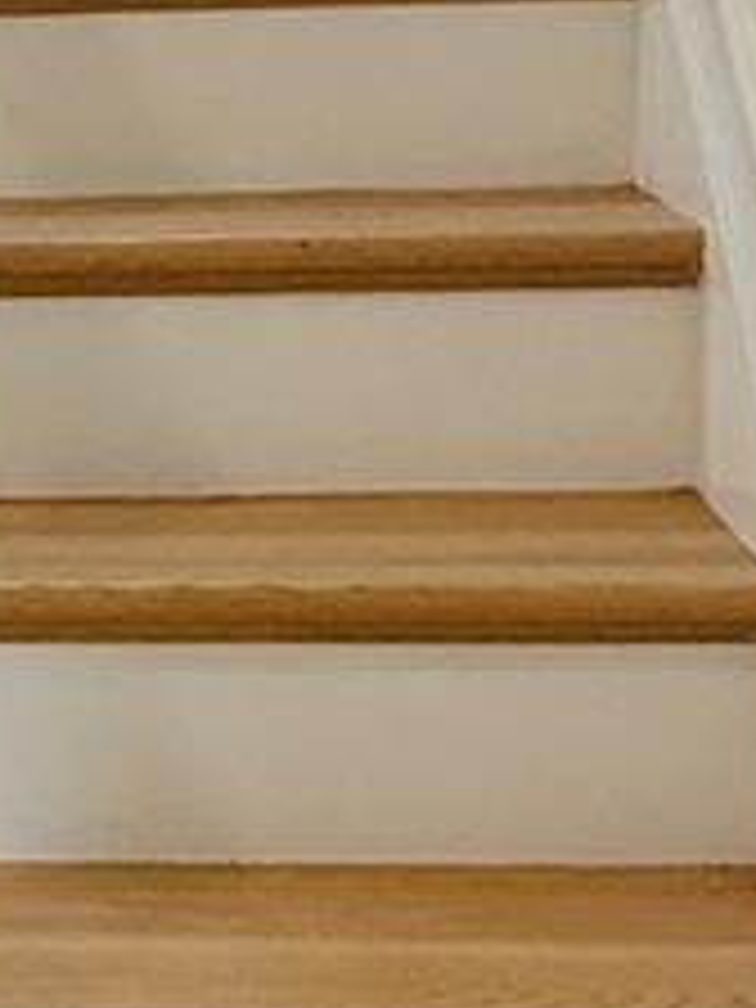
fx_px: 2795
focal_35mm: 96
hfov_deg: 14.8
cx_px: -202
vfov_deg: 20.2
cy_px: 212
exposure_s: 1/120
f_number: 2.2
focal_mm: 2.22
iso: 320
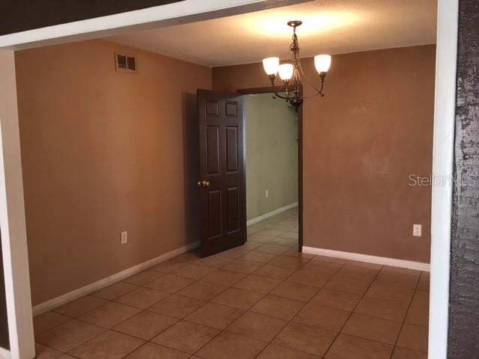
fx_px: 401
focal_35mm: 29
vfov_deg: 48.2
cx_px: 240
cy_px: 180
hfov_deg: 61.7
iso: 50
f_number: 2.2
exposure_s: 1/15
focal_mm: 4.15
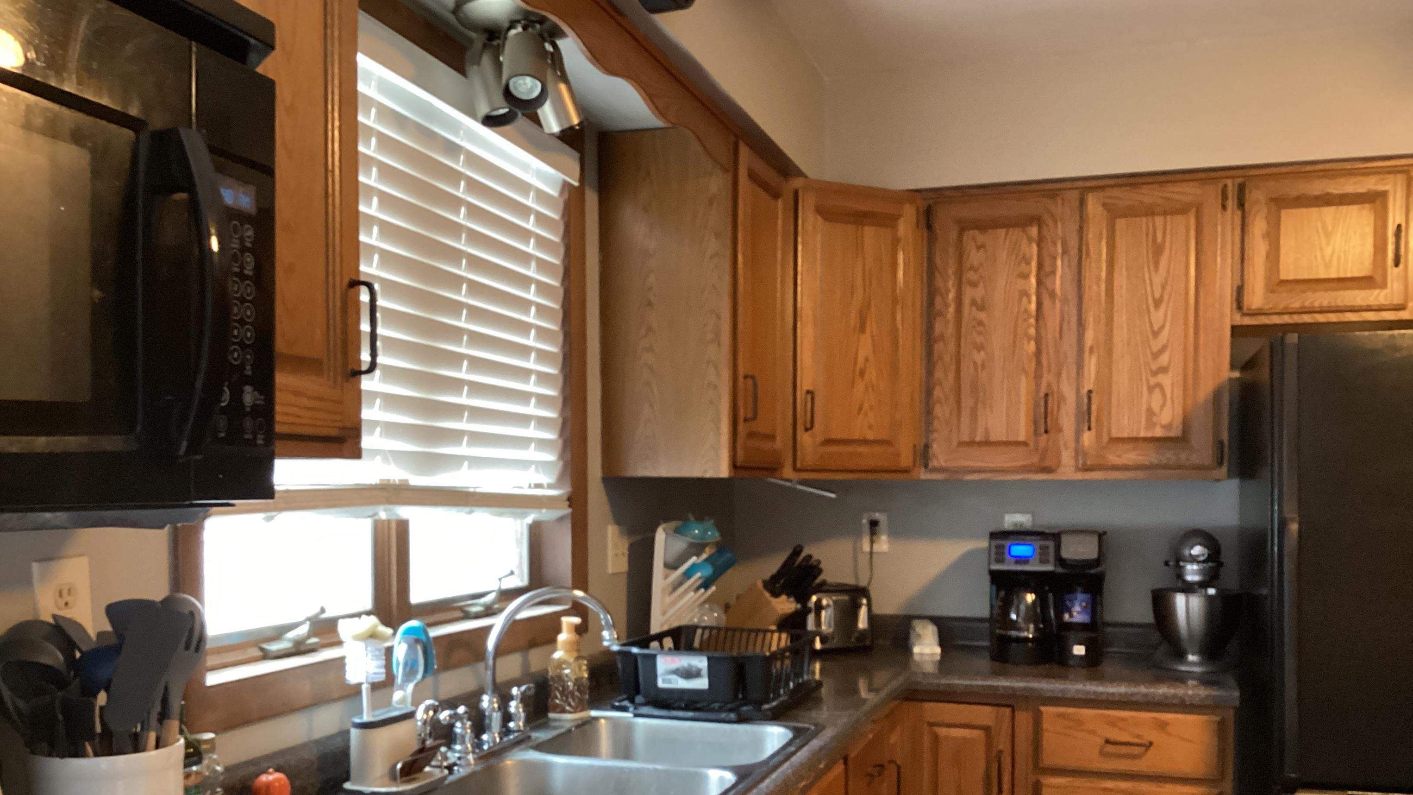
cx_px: 710
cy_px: 523
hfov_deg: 58.0
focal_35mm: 34
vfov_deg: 34.4
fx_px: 1274
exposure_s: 1/30
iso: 320
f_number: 2.4
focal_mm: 3.3
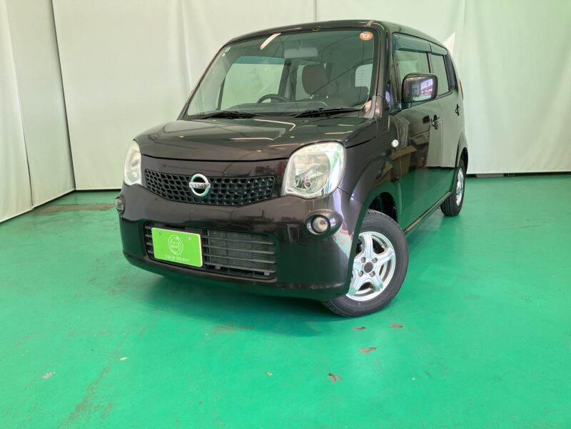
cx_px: 286
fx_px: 462
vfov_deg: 49.7
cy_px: 214
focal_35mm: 28
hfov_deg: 63.4
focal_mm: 3.99
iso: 64
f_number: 1.8
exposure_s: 1/100
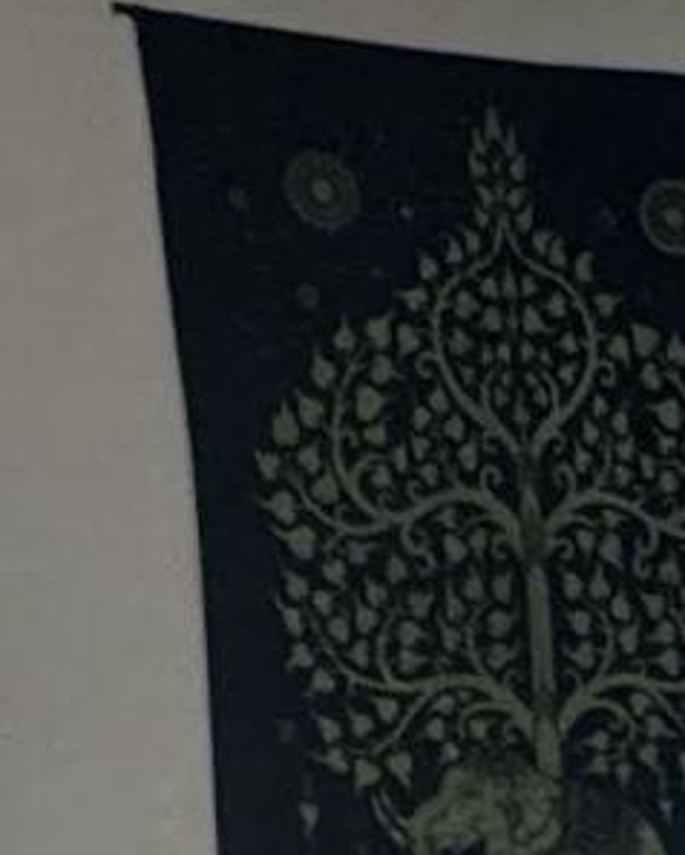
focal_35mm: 138
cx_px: 1278
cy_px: 1701
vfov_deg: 12.3
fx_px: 3494
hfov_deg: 10.5
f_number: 2.2
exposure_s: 1/120
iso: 250
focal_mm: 2.22
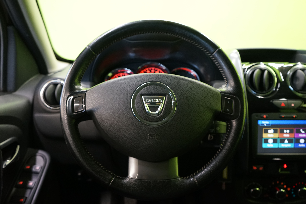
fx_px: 246
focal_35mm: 29
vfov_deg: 45.0
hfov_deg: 63.7
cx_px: 153
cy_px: 102
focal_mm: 29
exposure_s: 1/20
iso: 2000
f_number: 5
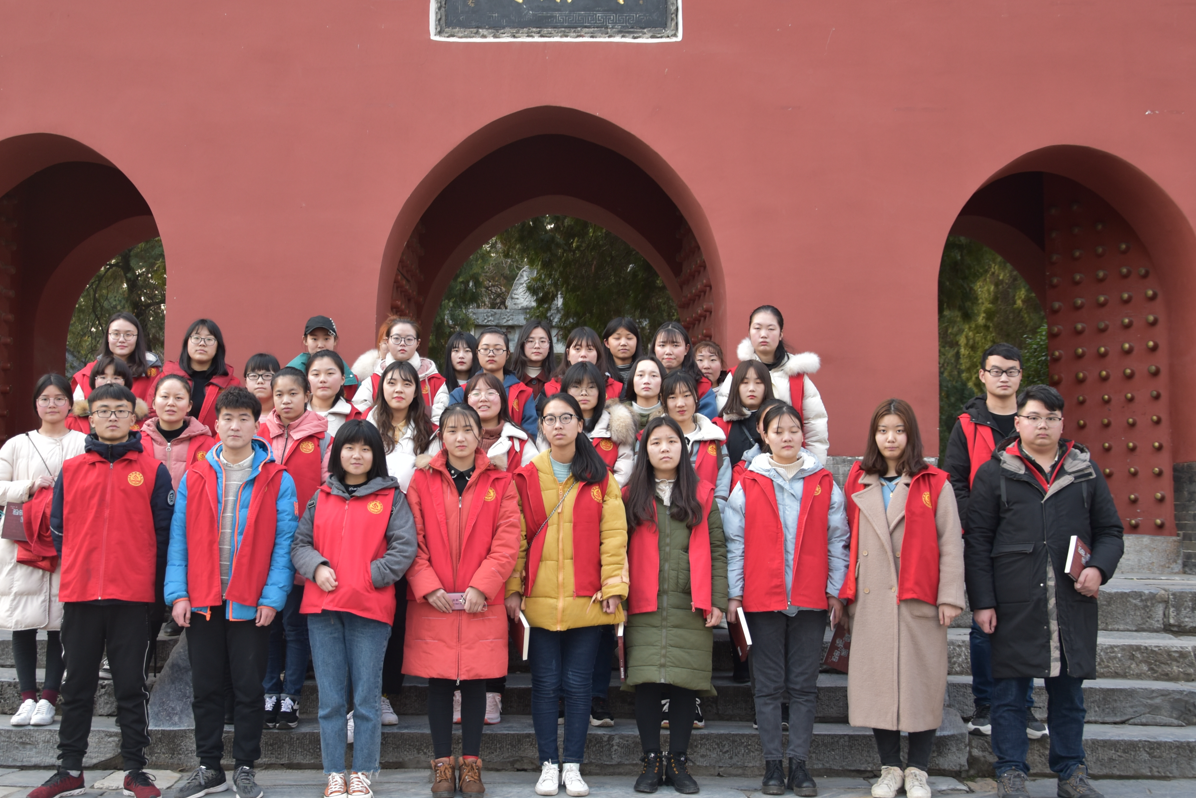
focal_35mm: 44
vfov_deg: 30.5
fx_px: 1462
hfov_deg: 44.5
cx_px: 569
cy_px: 393
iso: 200
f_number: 3.8
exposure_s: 1/100
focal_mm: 24
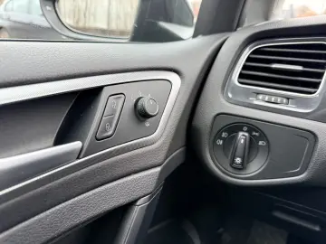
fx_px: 226
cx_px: 163
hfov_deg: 71.6
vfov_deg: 56.8
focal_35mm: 24
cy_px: 122
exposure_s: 1/73
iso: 200
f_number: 1.78
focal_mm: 6.76
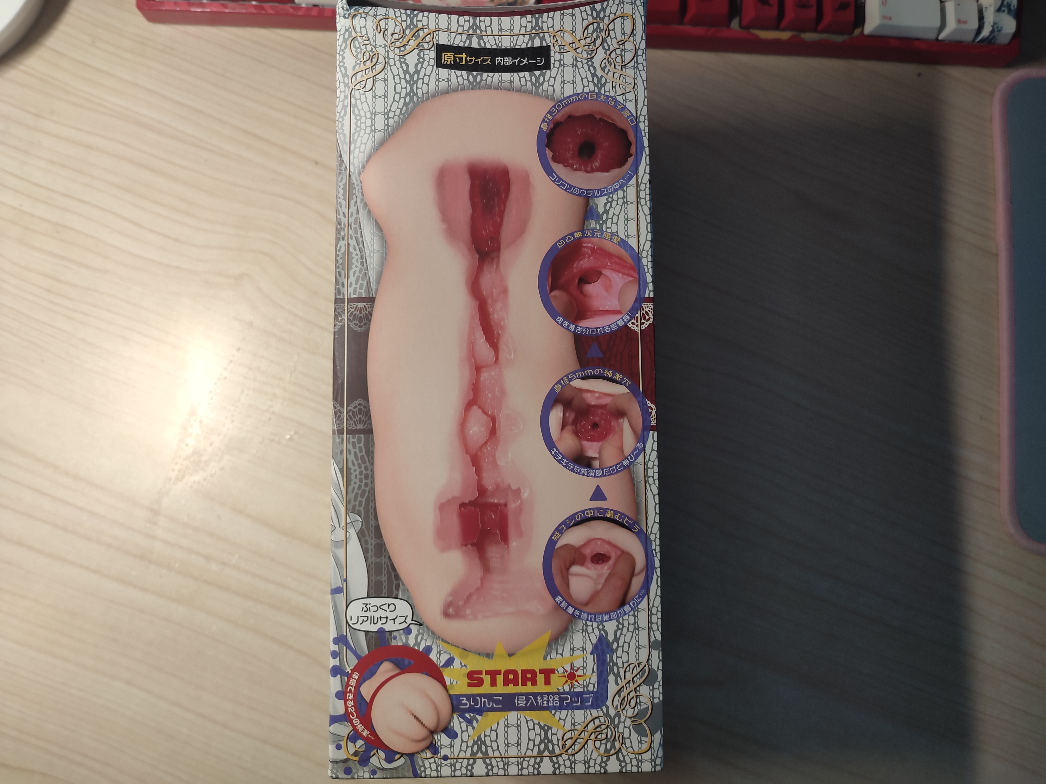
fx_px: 755
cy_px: 392
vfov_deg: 54.9
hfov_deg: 69.4
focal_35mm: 25
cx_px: 523
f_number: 1.75
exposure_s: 1/50
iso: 144
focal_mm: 5.96
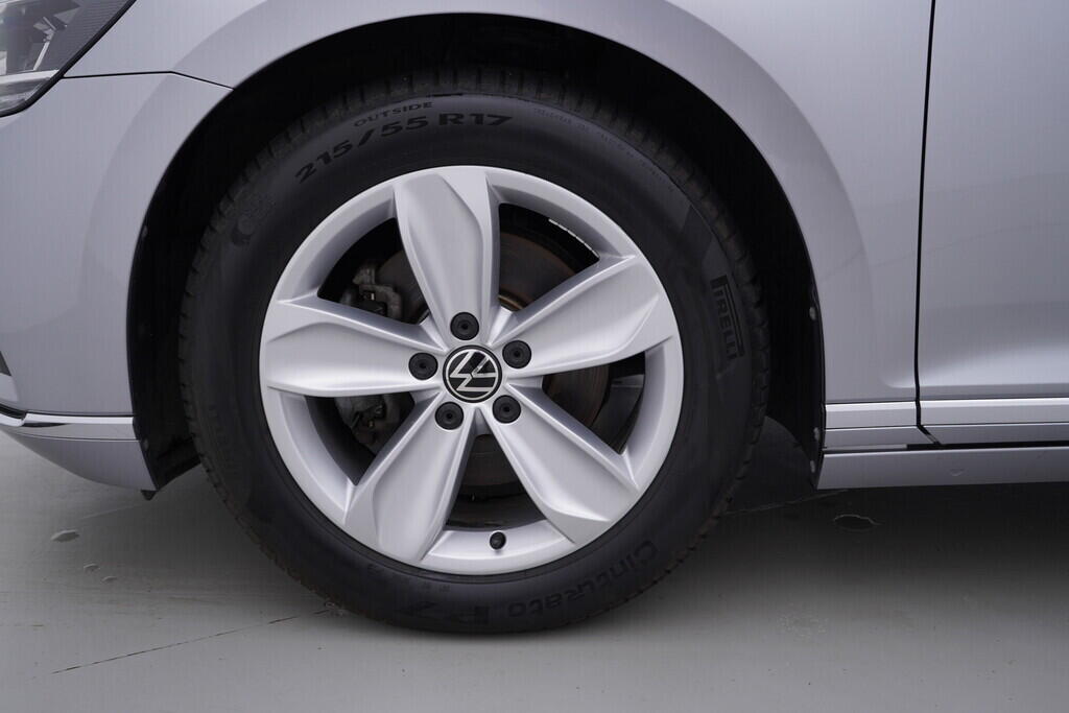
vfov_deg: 36.9
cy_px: 356
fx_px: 1069
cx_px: 534
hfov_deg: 53.1
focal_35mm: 36
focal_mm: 24
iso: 125
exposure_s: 1/80
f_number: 4
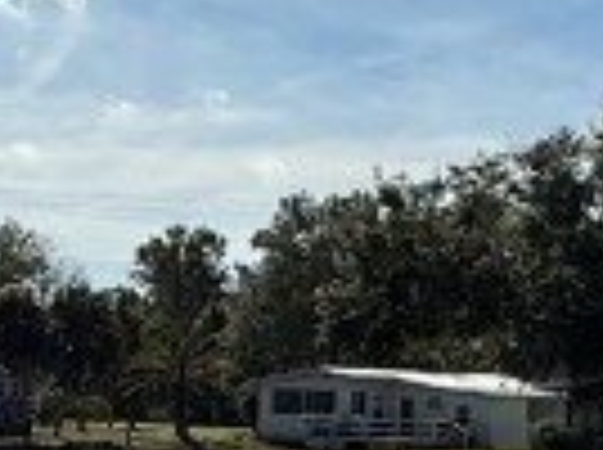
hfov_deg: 16.3
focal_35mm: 107
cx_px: -378
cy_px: 410
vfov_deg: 13.7
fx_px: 1861
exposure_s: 1/6173
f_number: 2.2
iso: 50
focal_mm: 2.22
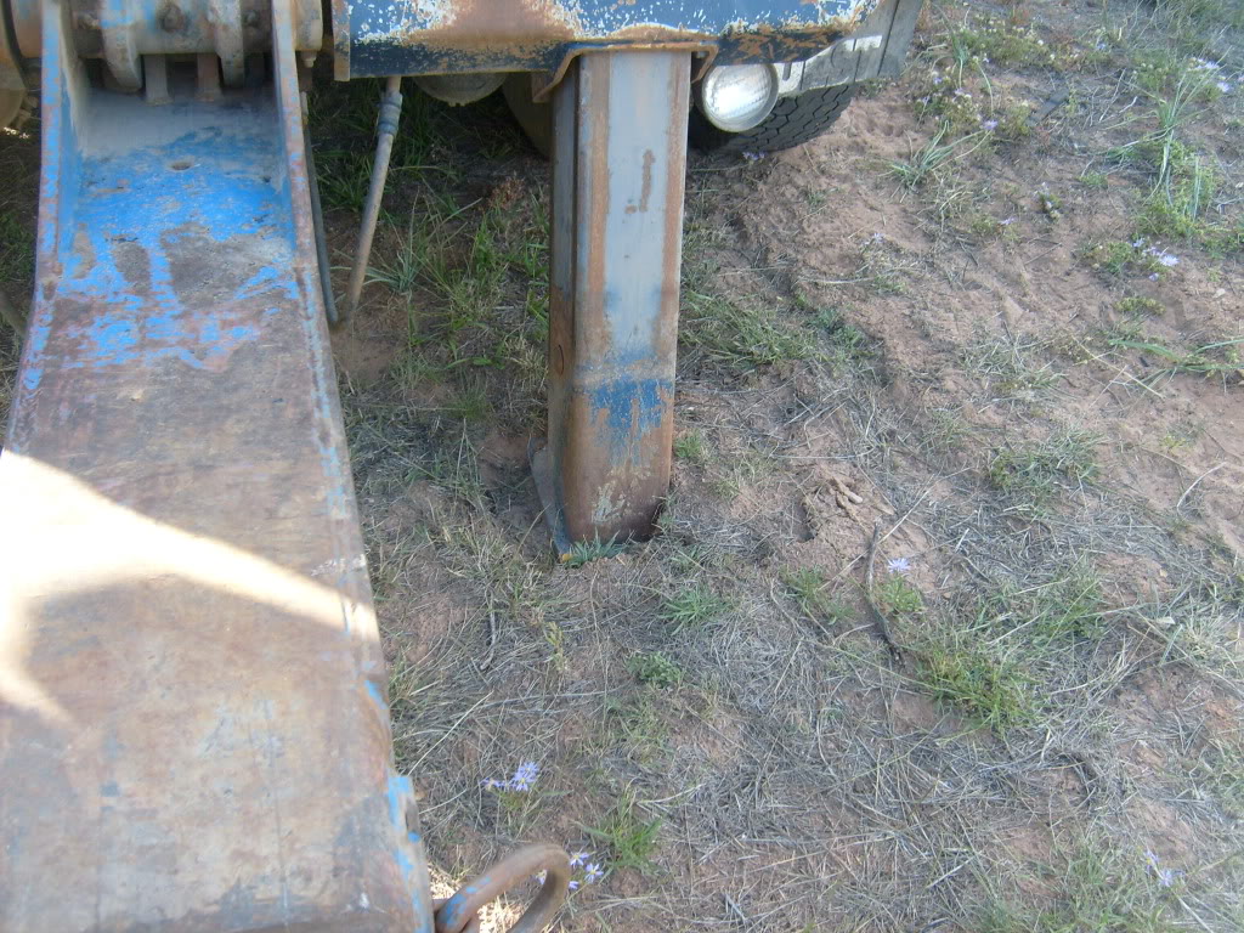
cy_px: 466
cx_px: 622
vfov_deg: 40.7
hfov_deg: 52.6
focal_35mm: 35
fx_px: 1258
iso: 80
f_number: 2.8
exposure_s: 1/90
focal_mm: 5.8
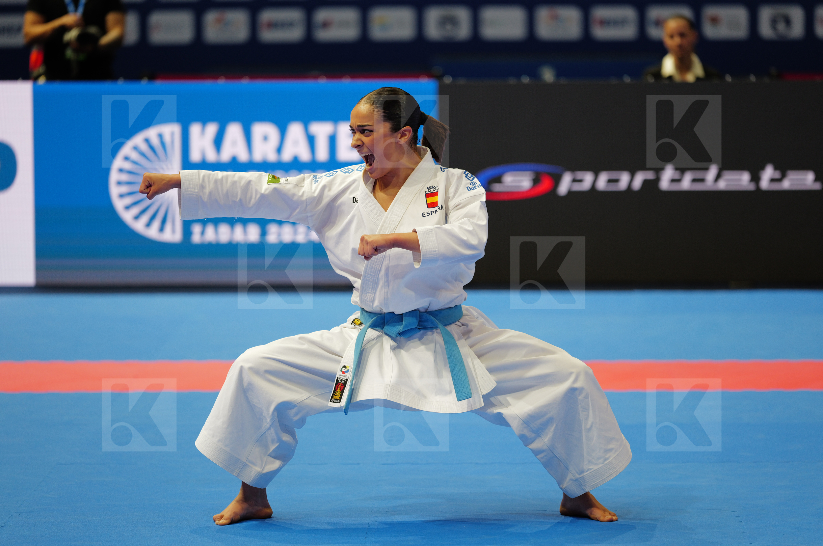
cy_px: 273
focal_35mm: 154
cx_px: 412
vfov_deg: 8.9
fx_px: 3515
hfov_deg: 13.4
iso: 800
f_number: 2.8
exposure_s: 1/500
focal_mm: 154
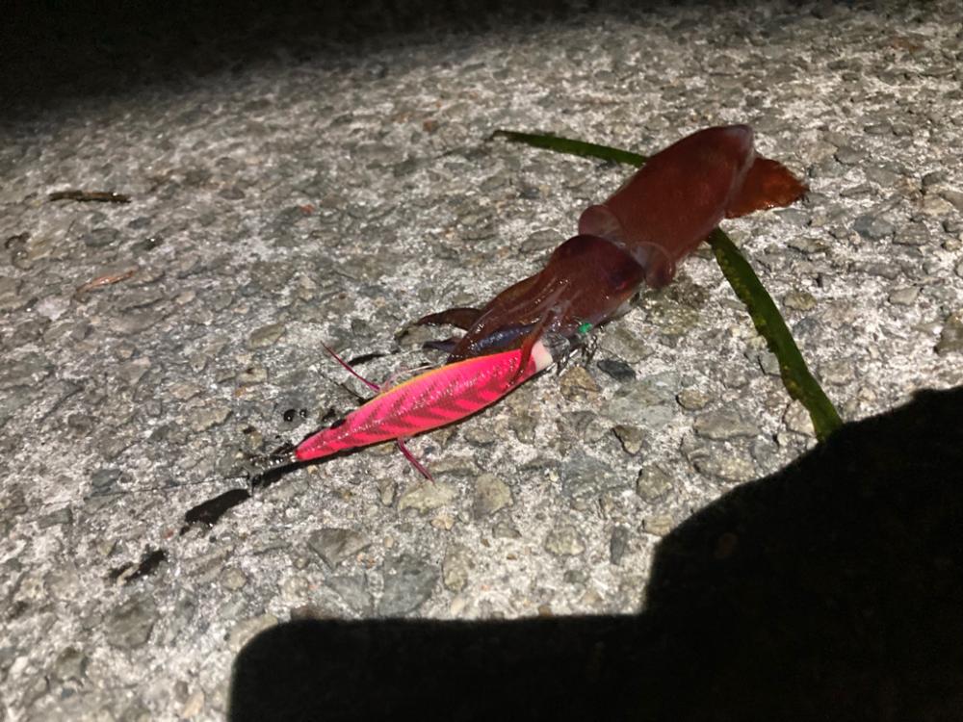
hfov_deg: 63.4
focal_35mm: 28
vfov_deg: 49.7
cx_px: 482
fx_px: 779
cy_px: 361
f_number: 1.8
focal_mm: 3.99
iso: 500
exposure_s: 1/25
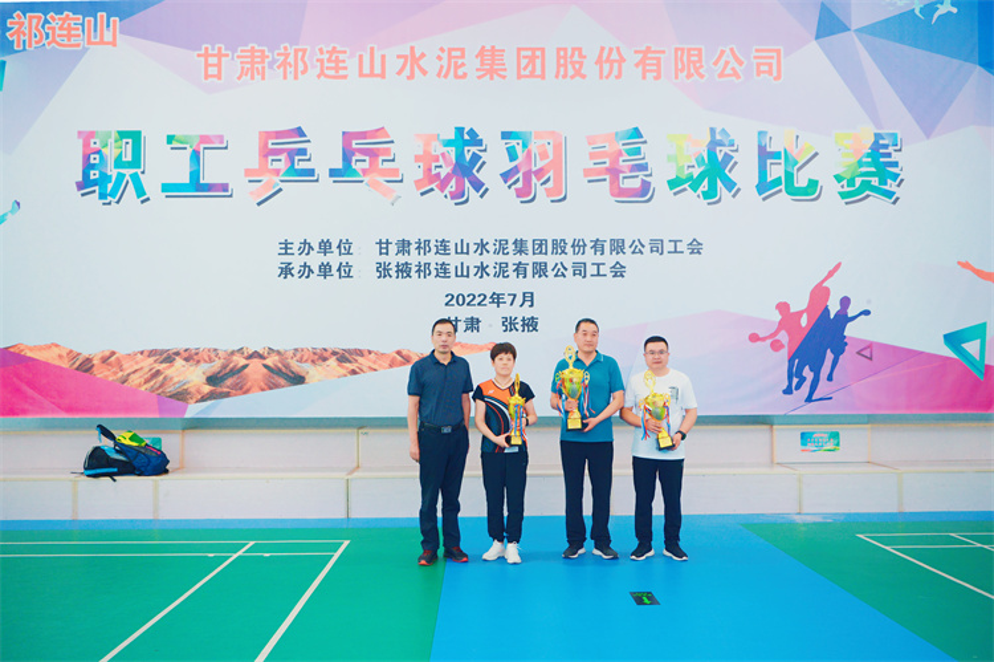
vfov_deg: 42.3
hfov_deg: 60.3
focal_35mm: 31
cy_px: 331
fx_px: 855
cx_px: 497
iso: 1000
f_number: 2.8
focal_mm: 31
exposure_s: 1/640
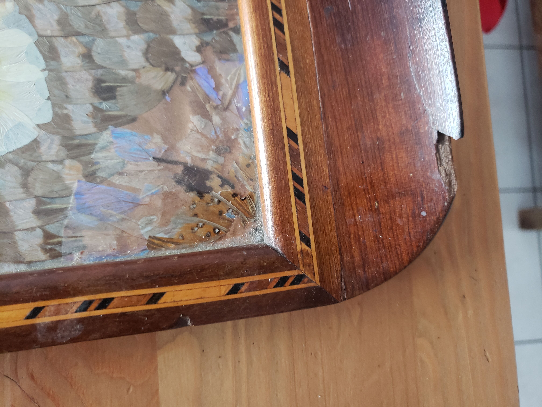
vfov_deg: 53.1
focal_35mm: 26
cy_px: 204
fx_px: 407
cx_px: 271
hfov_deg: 67.3
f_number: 1.5
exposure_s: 1/15
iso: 250
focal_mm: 4.3
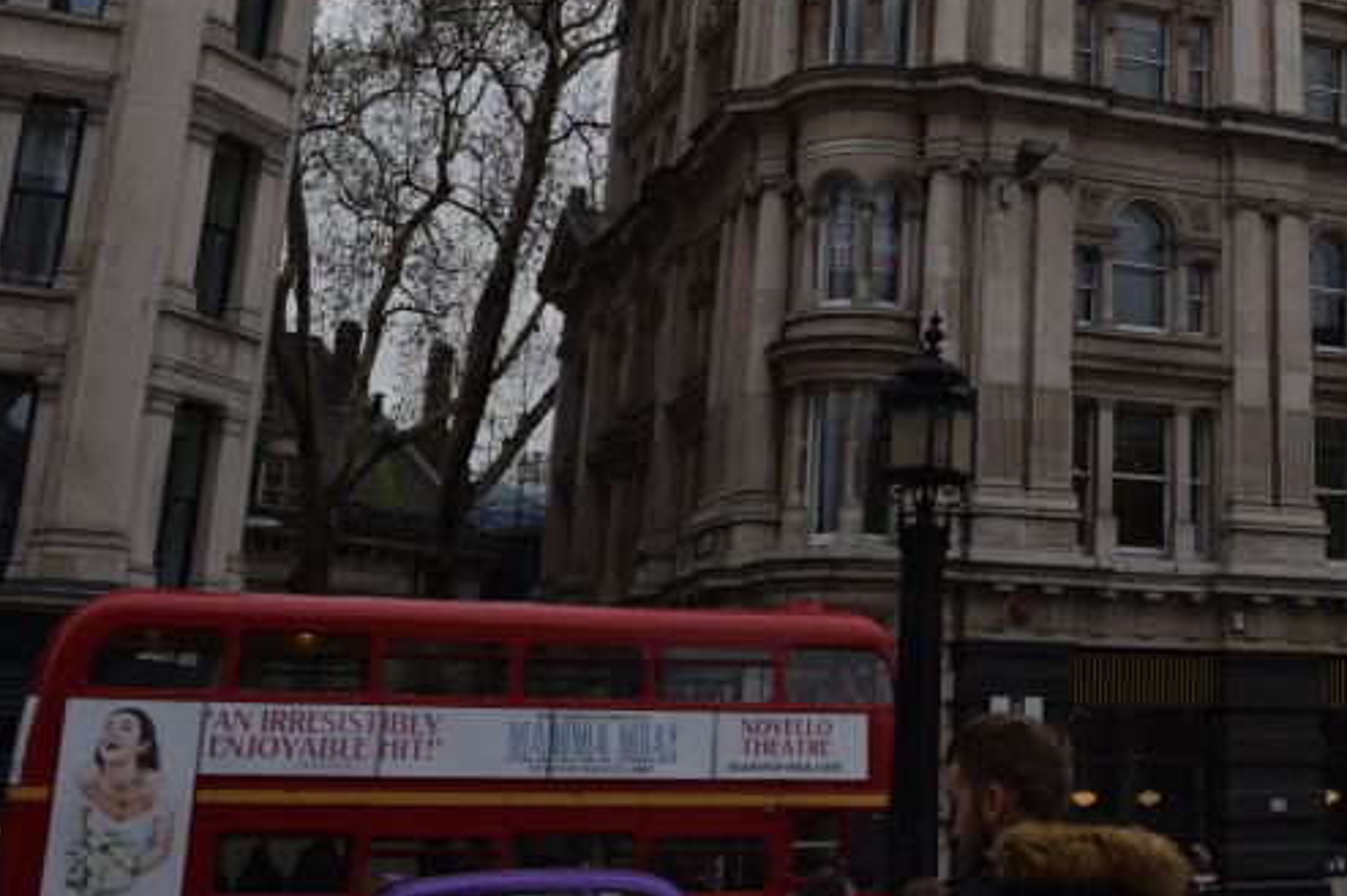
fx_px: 2095
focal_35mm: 56
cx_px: 1243
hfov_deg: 33.5
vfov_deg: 23.2
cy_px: -3
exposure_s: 1/250
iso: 320
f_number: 8
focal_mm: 18
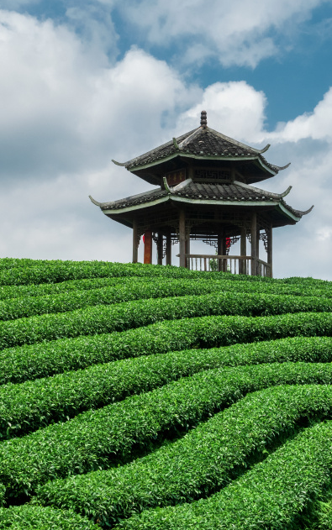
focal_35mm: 62
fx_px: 897
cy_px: 306
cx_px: 208
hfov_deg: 20.9
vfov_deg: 32.9
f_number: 9
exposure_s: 1/2000
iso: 800
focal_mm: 32
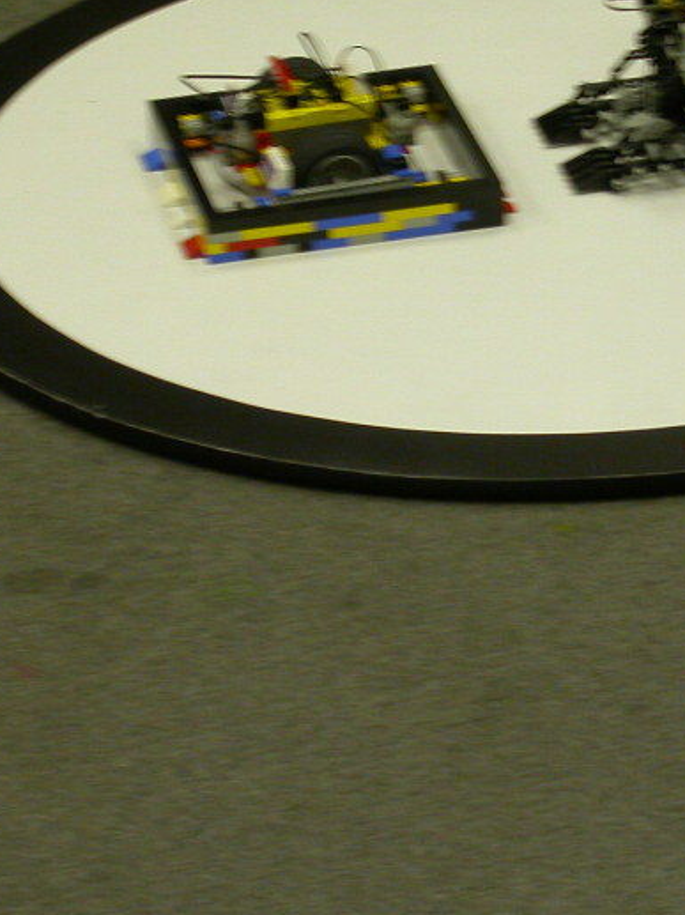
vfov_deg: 9.0
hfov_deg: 6.7
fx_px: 5812
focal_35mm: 220
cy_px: 334
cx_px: 483
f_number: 4.2
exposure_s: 1/11.3
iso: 100
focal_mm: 23.1
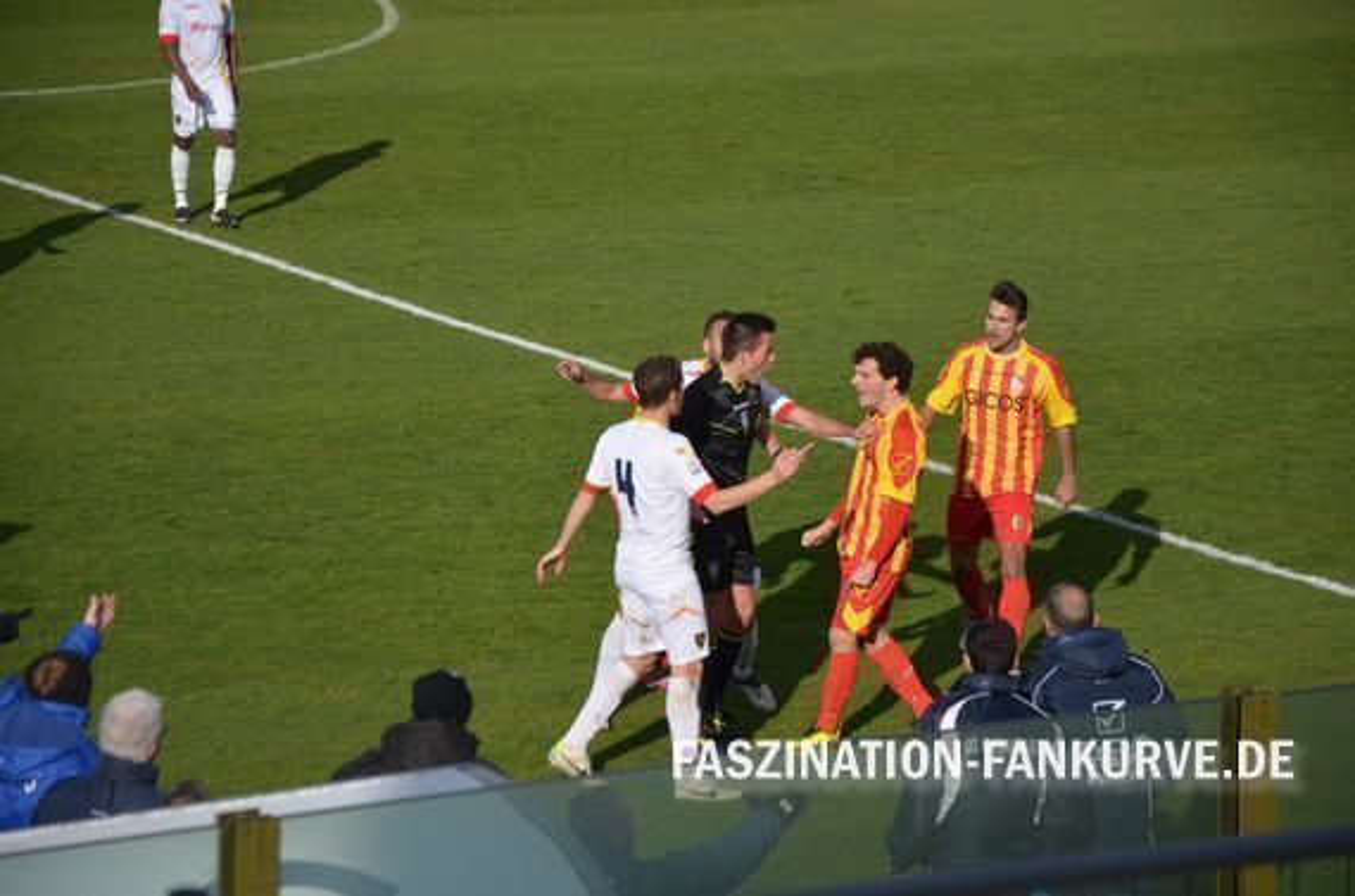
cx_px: 678
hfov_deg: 13.1
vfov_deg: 8.7
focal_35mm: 158
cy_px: 448
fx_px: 5913
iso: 100
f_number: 5.6
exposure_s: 1/800
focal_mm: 105
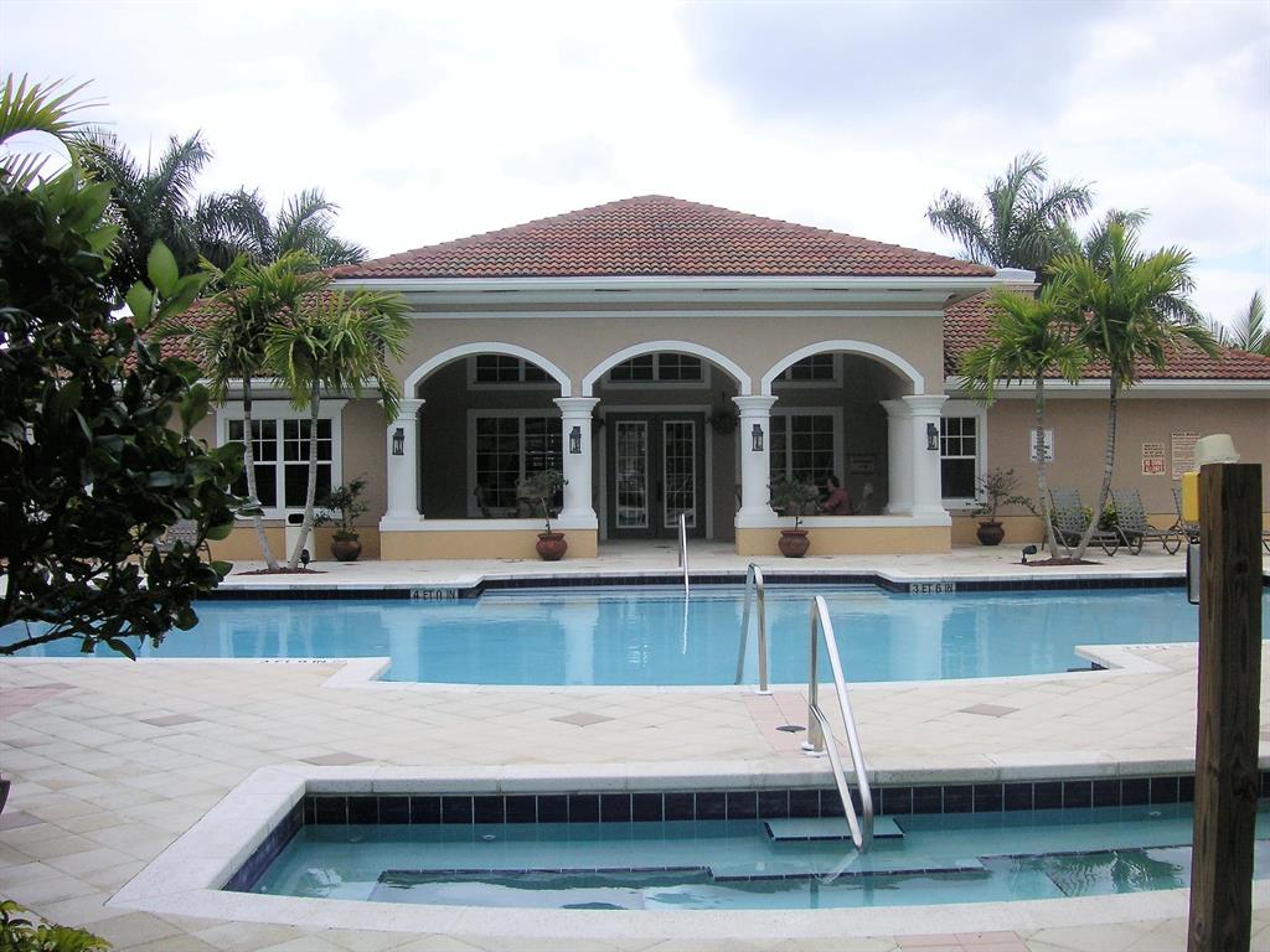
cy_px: 476
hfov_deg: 50.1
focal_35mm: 37
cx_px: 635
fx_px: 1357
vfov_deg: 38.7
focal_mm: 6.1
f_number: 6.7
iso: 50
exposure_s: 1/180
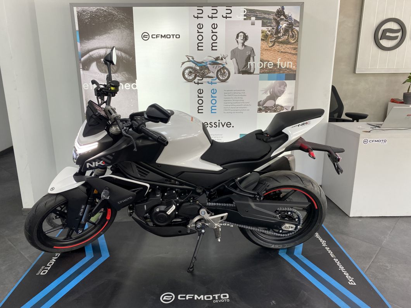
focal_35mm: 26
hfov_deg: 67.3
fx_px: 309
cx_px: 206
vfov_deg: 53.1
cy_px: 154
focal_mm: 4.25
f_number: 1.8
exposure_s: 1/100
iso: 64
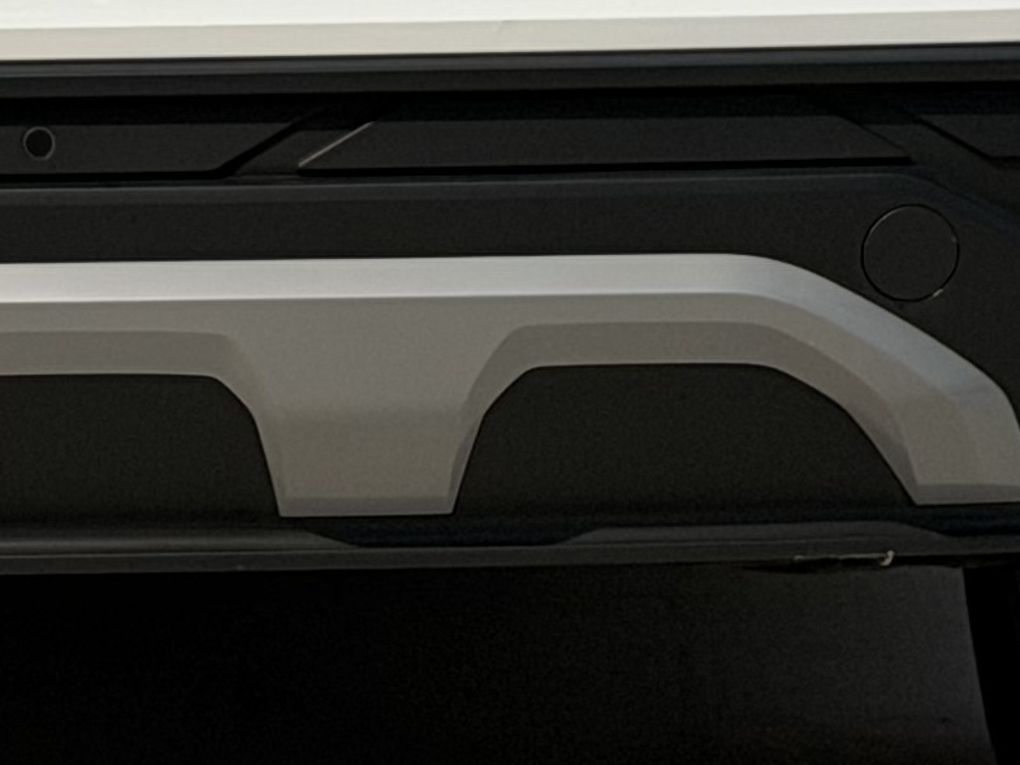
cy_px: -510
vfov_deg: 5.9
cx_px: 14
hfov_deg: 8.0
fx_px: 7278
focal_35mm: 247
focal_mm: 6.76
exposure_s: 1/9901
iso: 80
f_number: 1.78
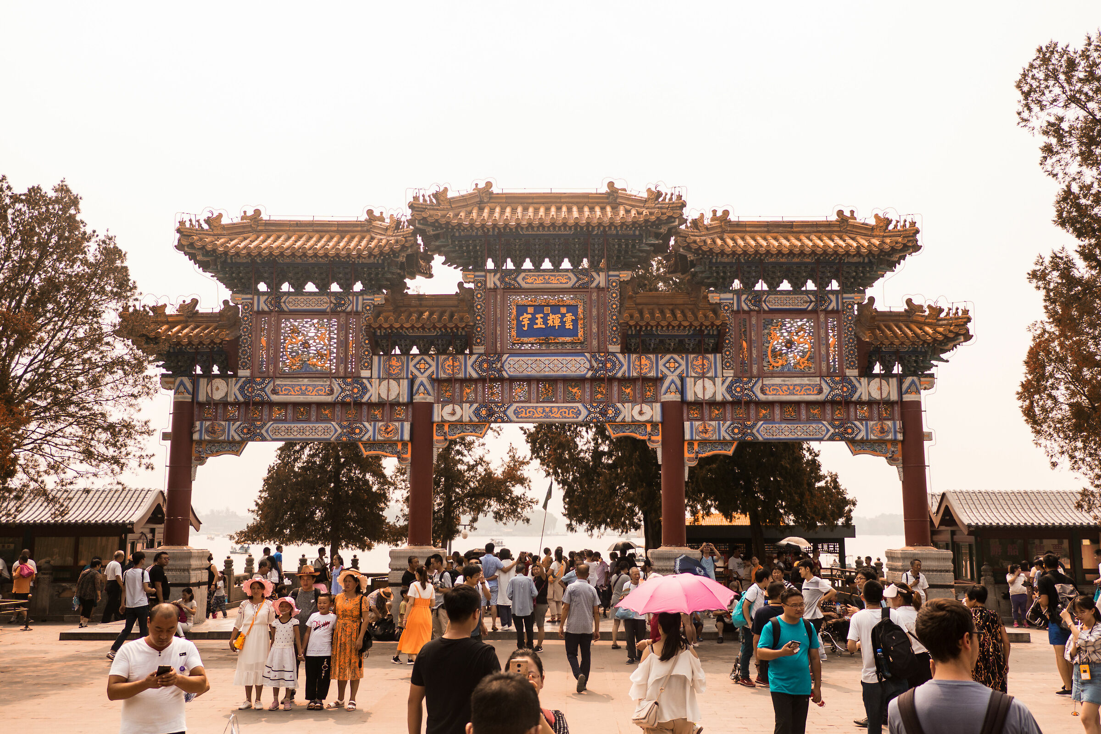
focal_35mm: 31
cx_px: 550
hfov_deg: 60.3
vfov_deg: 42.3
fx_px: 948
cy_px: 367
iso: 200
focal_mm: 20.5
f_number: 3.2
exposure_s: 1/2000
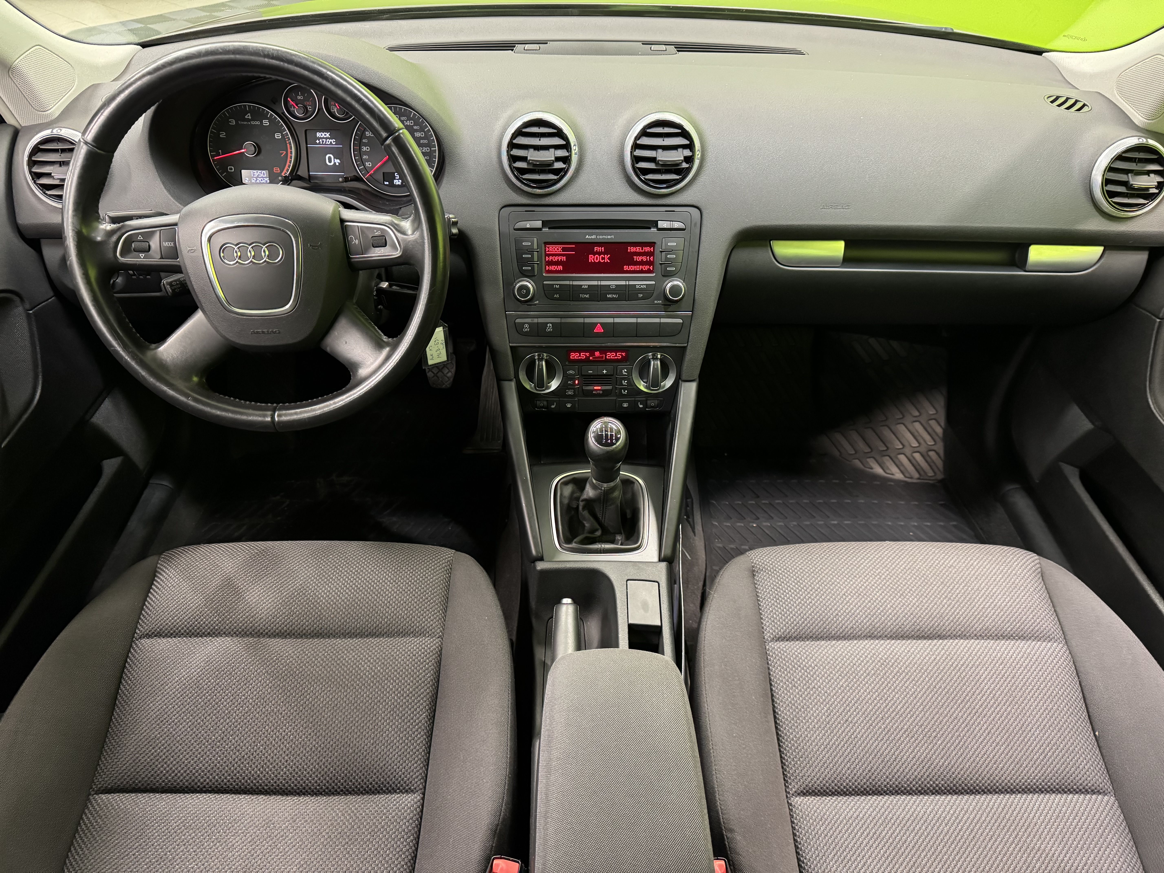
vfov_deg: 56.8
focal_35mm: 24
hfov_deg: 71.6
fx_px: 807
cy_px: 436
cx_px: 582
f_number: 1.78
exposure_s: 1/39
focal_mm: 6.76
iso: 800
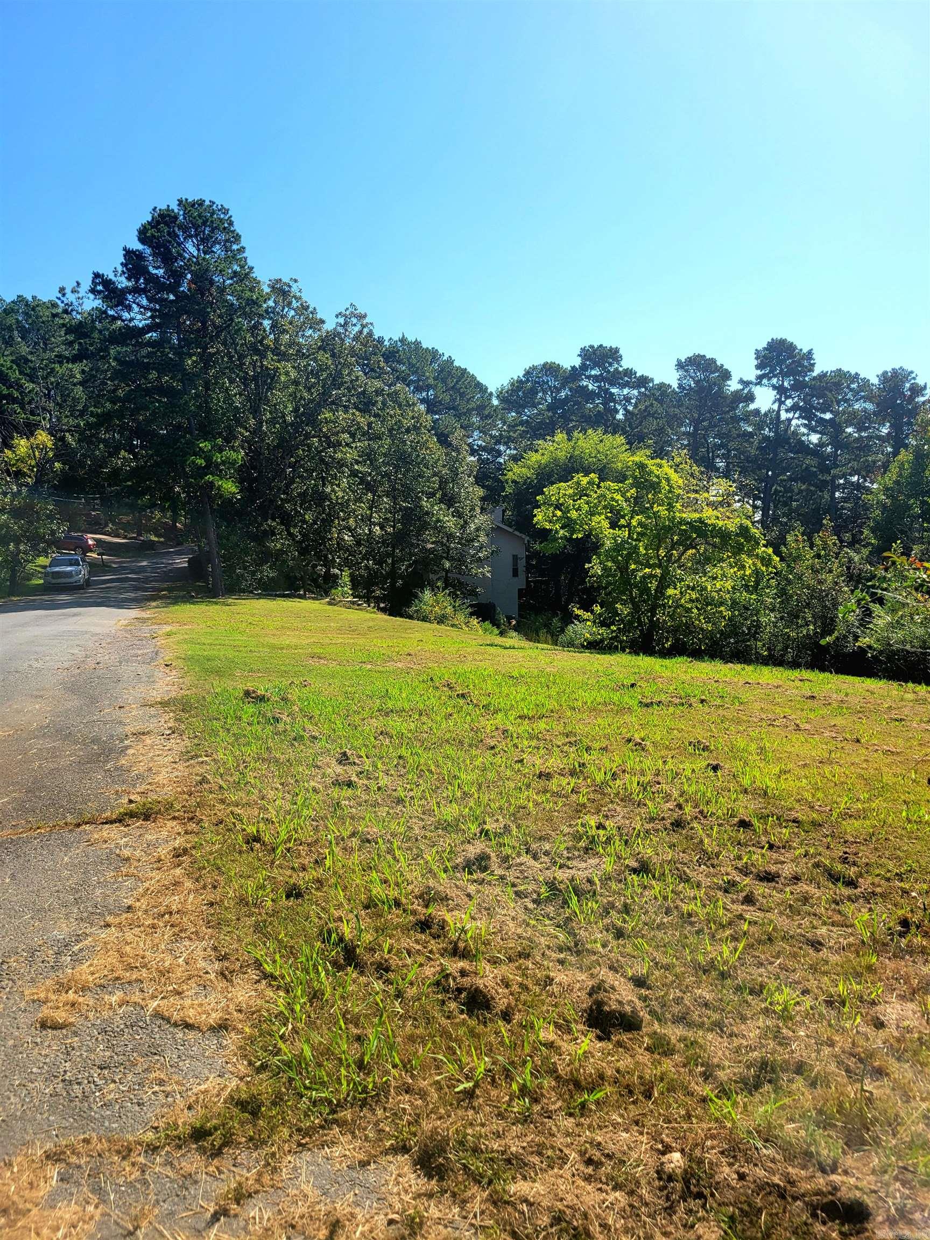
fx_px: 931
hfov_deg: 53.1
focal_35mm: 26
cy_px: 620
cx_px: 465
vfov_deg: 67.3
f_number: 1.8
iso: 40
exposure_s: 1/3333
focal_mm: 5.4
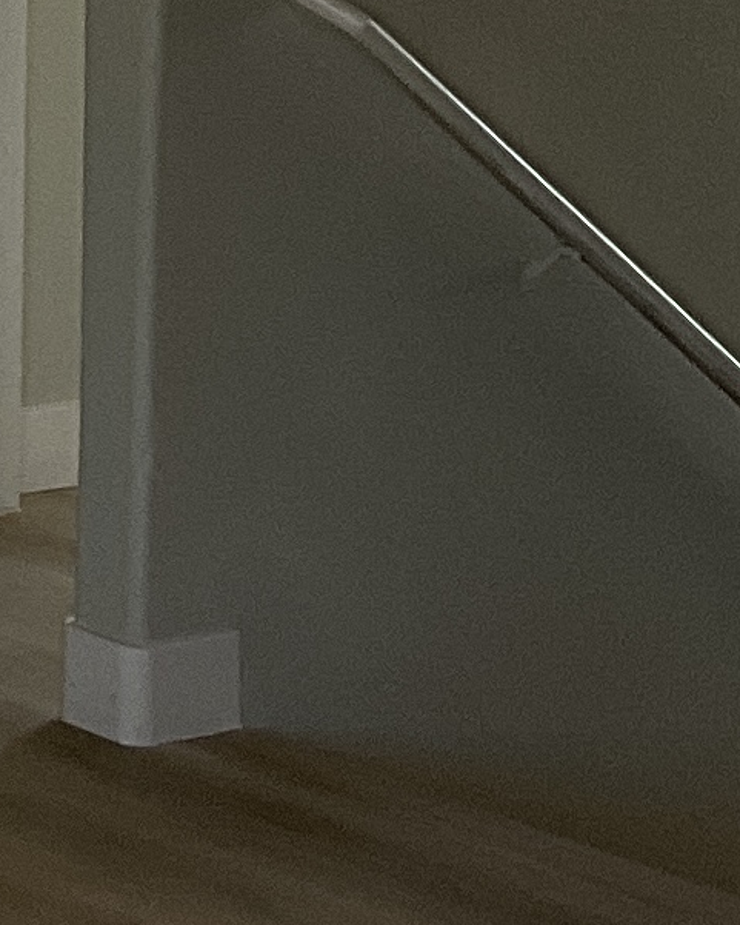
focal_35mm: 190
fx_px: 5200
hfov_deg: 7.5
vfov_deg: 9.7
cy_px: -685
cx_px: -1094
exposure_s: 1/122
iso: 64
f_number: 1.8
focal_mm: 3
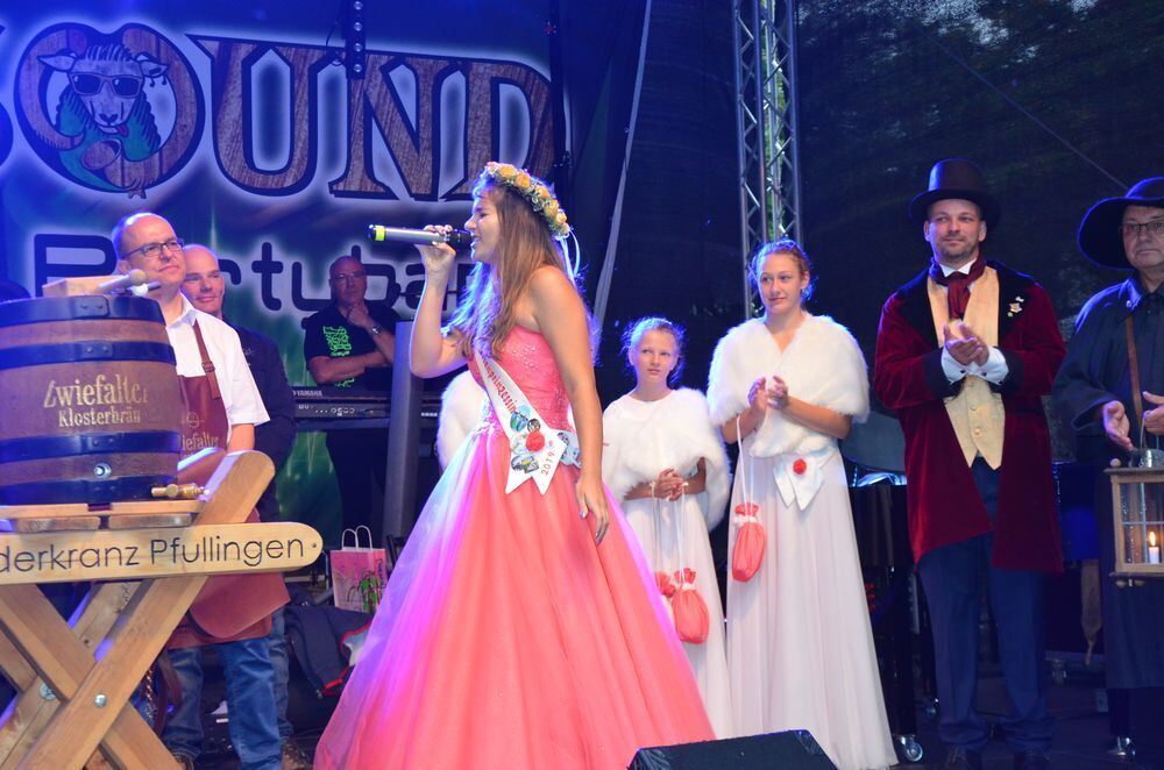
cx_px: 582
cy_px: 385
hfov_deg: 29.9
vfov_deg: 20.1
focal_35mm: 68
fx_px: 2178
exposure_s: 1/60
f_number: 4.8
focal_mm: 45
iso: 1800
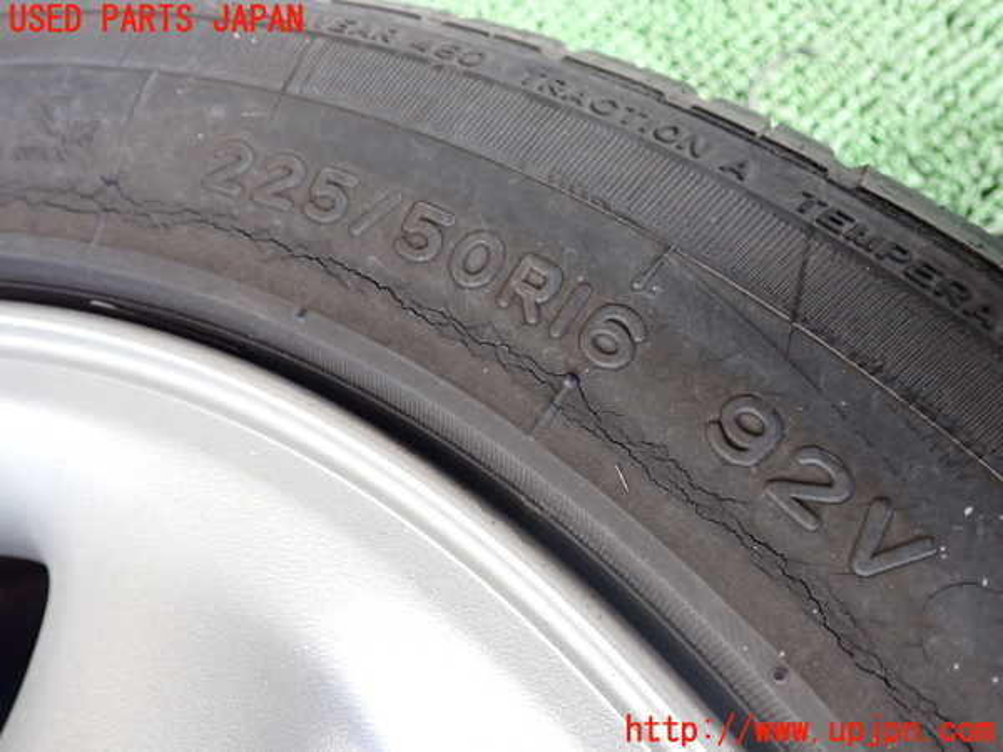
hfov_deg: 60.0
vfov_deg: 46.8
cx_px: 502
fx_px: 869
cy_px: 376
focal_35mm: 30
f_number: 2.3
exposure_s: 1/160
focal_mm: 5.4
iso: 400
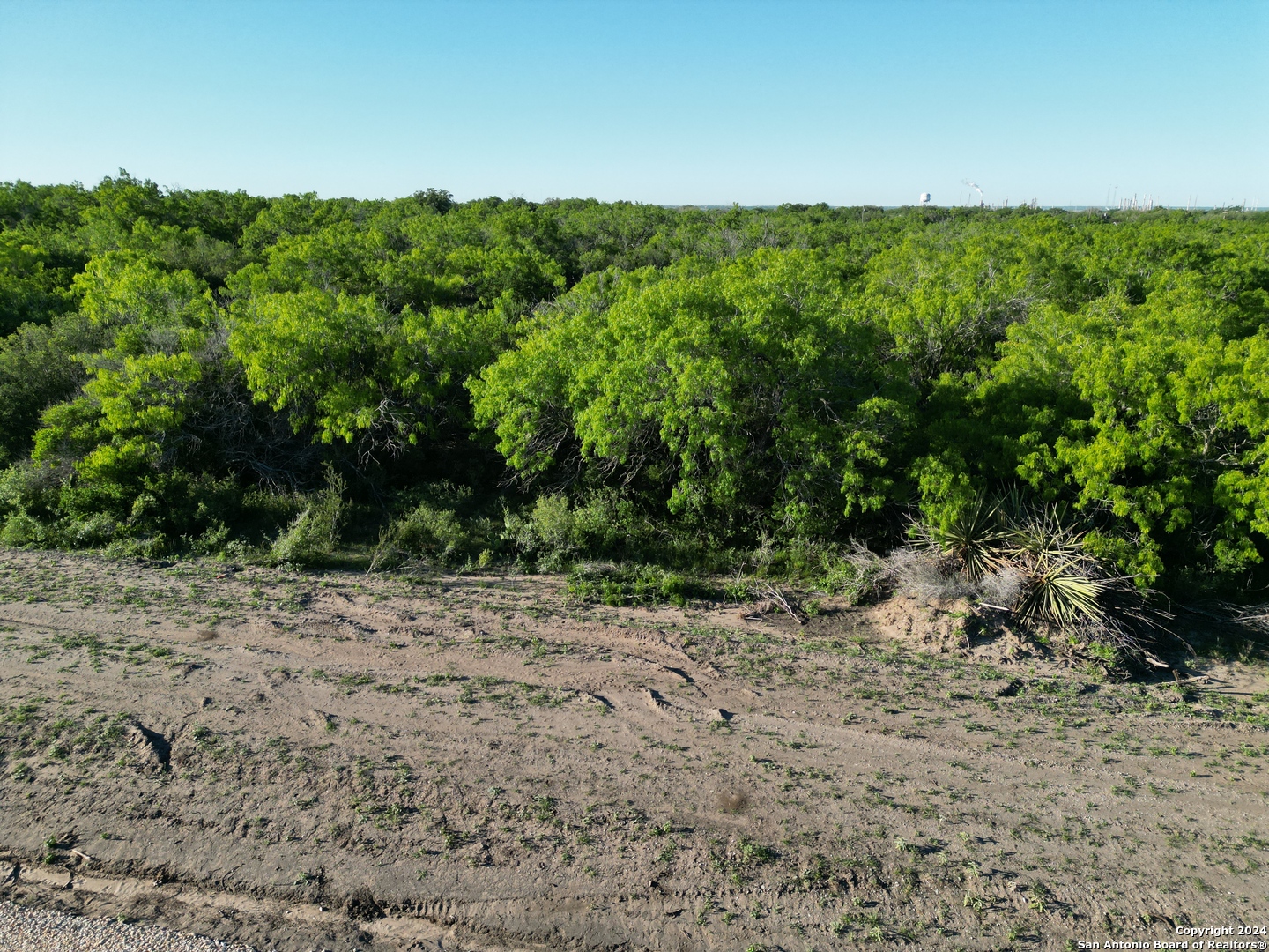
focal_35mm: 24
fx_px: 880
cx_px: 634
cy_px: 476
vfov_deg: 56.8
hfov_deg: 71.6
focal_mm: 6.72
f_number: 1.7
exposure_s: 1/2500
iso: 140
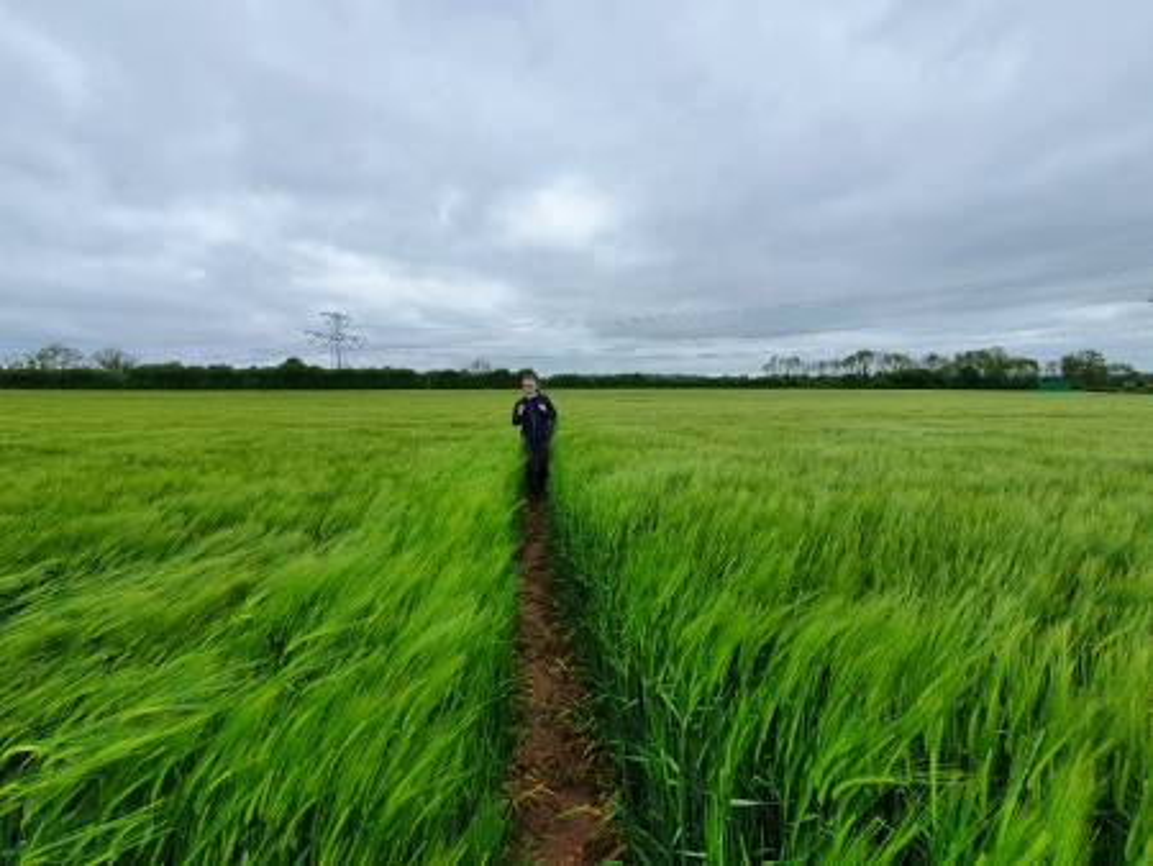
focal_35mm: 13
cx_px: 576
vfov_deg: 90.0
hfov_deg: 106.2
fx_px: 433
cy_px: 433
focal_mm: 1.8
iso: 50
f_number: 2.2
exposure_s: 1/716
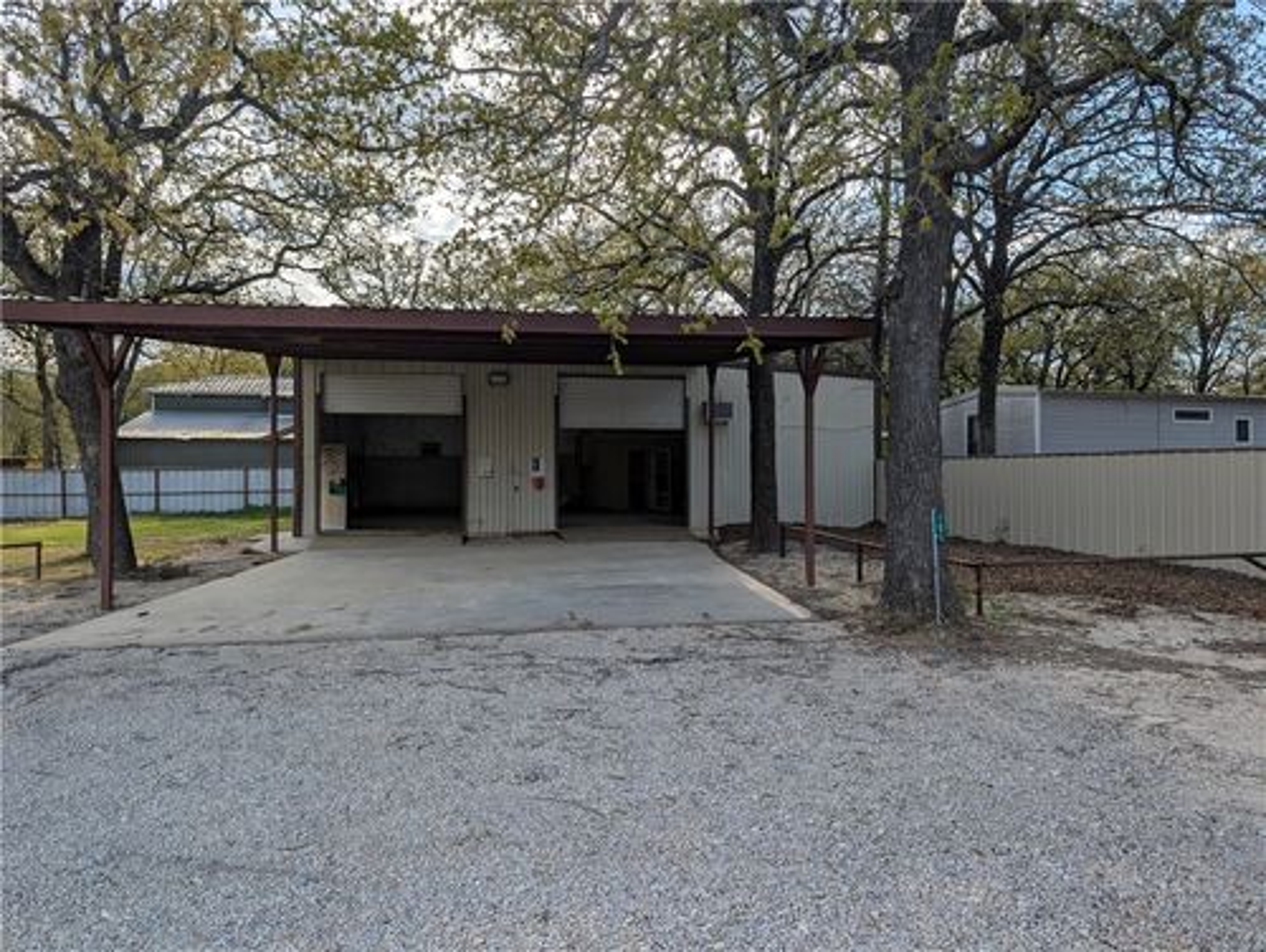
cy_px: 476
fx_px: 879
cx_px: 633
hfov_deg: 71.5
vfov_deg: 56.9
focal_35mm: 24
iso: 21
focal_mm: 6.9
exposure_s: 1/1745
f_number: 1.68
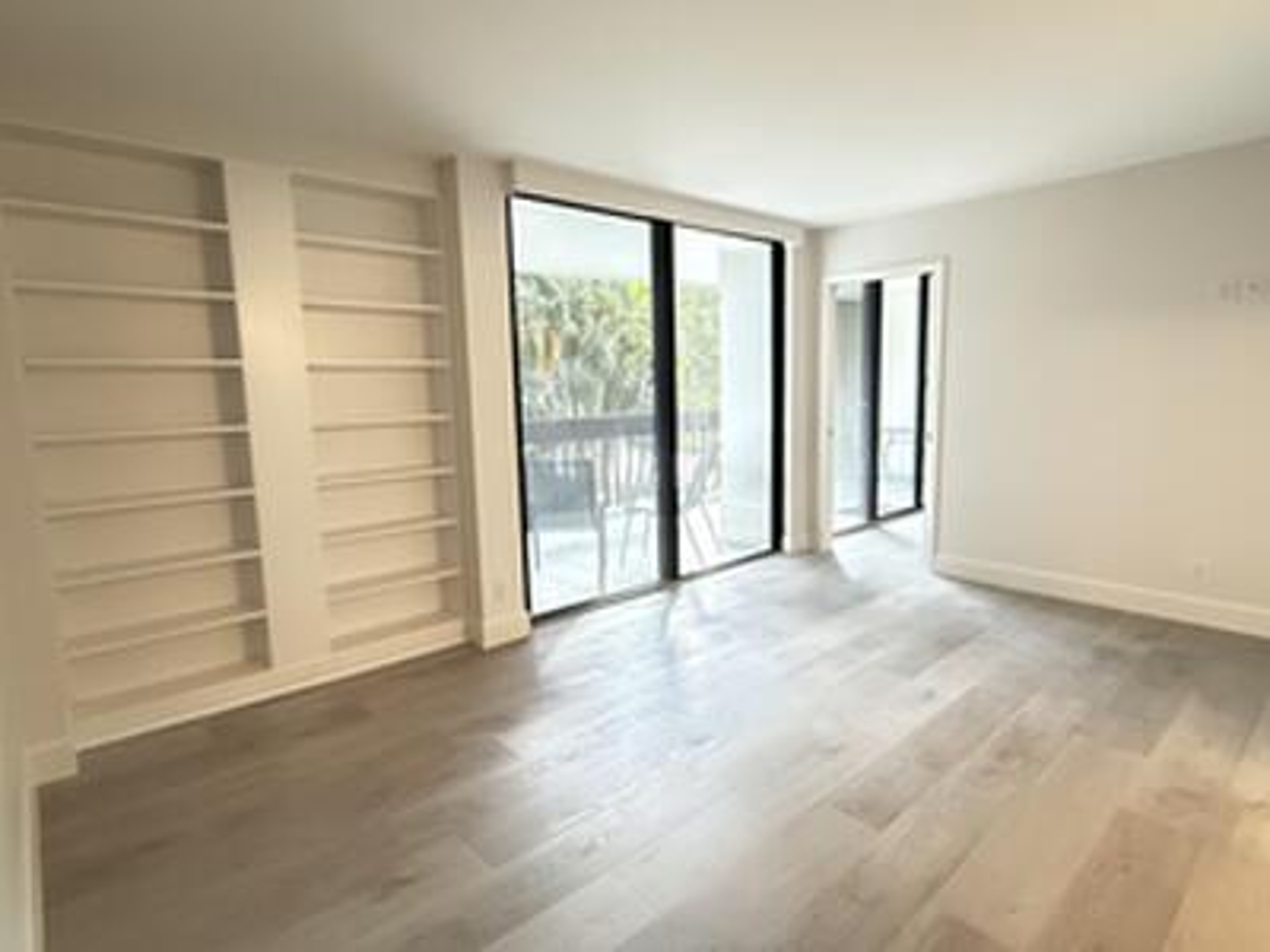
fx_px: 514
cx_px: 635
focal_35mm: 14
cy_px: 476
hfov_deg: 102.1
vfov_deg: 85.7
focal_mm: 2.22
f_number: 2.2
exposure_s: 1/60
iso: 800
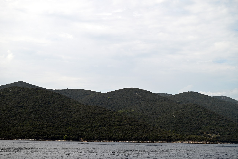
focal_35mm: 75
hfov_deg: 27.0
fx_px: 496
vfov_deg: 18.2
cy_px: 80
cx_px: 119
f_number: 7.1
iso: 100
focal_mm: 75
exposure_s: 1/800
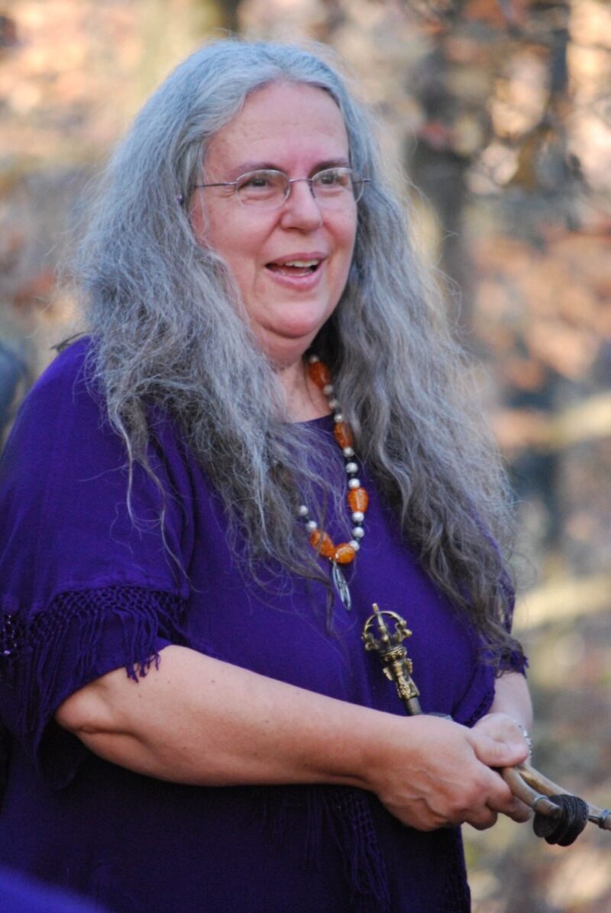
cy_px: 456
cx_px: 306
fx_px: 7619
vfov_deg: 6.9
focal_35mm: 300
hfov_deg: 4.6
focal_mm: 200
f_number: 5.6
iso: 1600
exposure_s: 1/100
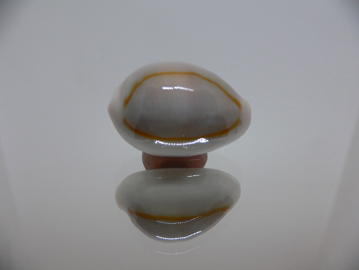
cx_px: 180
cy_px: 135
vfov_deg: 40.7
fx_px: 363
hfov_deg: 52.6
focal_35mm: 35
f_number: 2.8
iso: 200
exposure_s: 1/60
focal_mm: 4.6
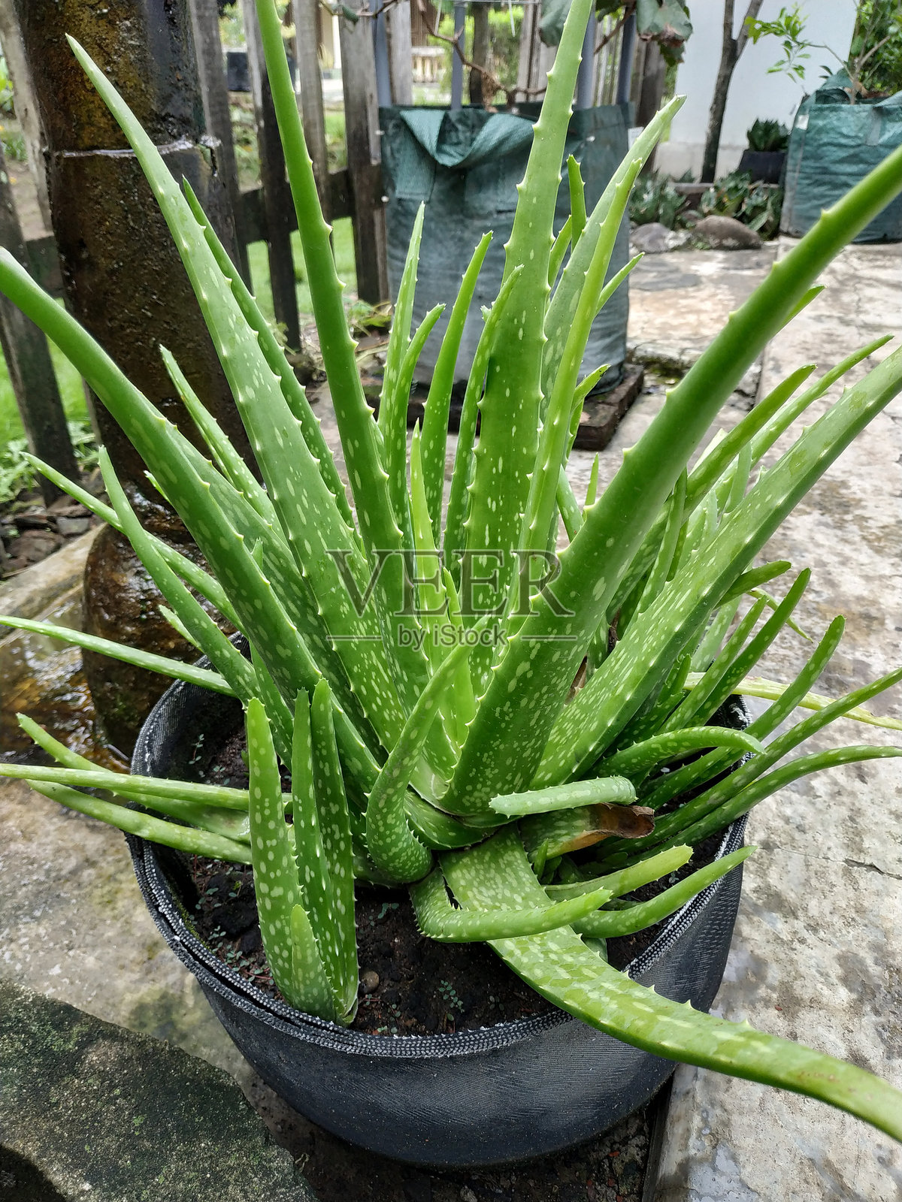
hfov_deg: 56.8
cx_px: 451
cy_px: 601
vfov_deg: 71.6
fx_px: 834
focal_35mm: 24
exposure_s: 1/127
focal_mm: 3.94
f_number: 1.9
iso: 160
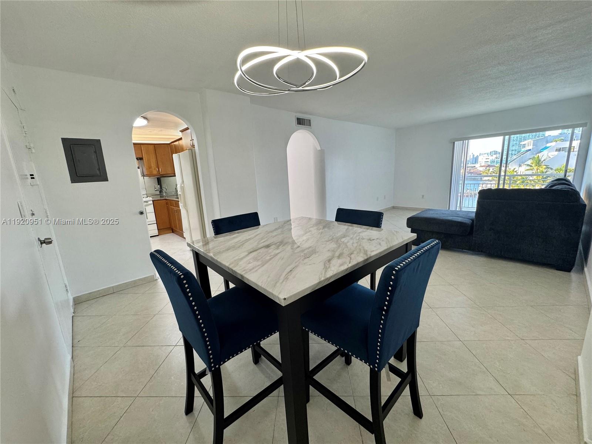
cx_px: 296
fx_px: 239
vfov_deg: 85.7
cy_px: 222
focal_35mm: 14
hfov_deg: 102.1
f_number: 2.2
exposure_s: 1/120
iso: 160
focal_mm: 2.22
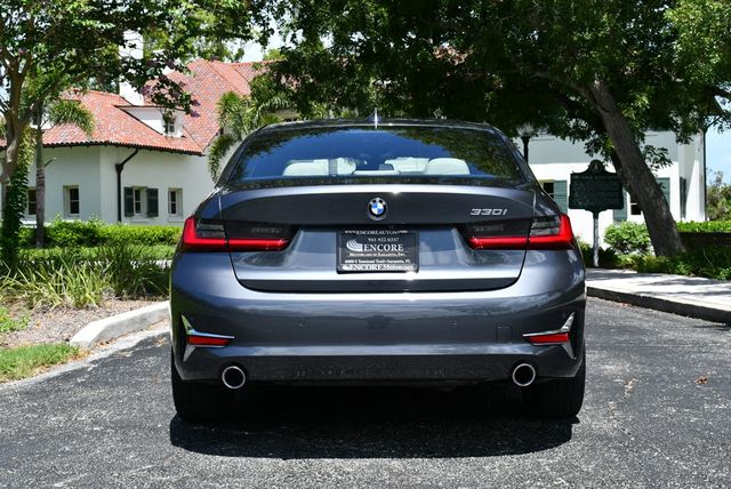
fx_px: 1219
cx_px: 366
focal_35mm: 60
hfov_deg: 33.4
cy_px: 244
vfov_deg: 22.7
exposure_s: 1/250
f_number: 8
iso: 110
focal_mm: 30
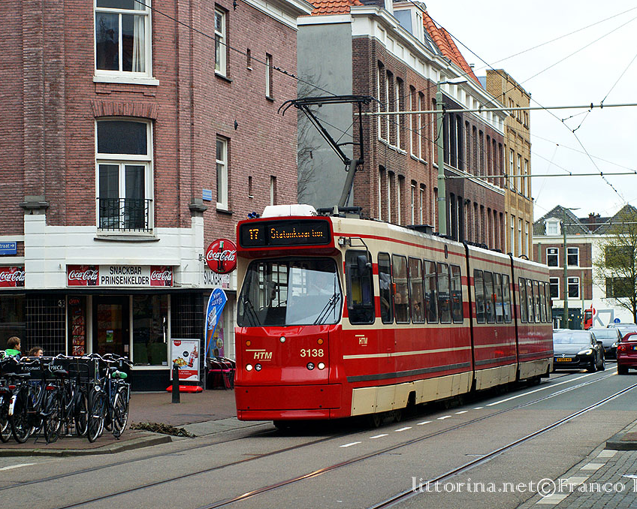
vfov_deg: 15.1
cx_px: 315
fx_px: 1923
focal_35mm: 102
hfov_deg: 18.8
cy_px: 254
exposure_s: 1/320
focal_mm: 60
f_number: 6.3
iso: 400
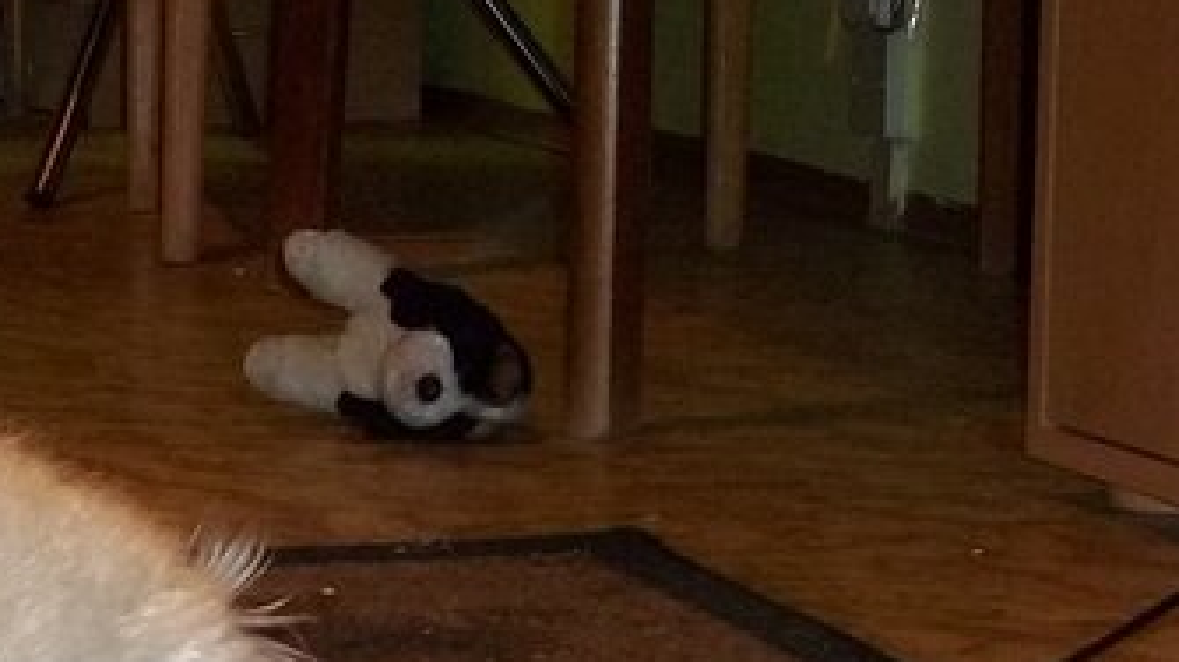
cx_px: -331
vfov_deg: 9.6
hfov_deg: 16.3
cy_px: 701
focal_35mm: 125
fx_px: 3906
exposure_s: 1/30
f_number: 2.9
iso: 160
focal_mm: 5.7
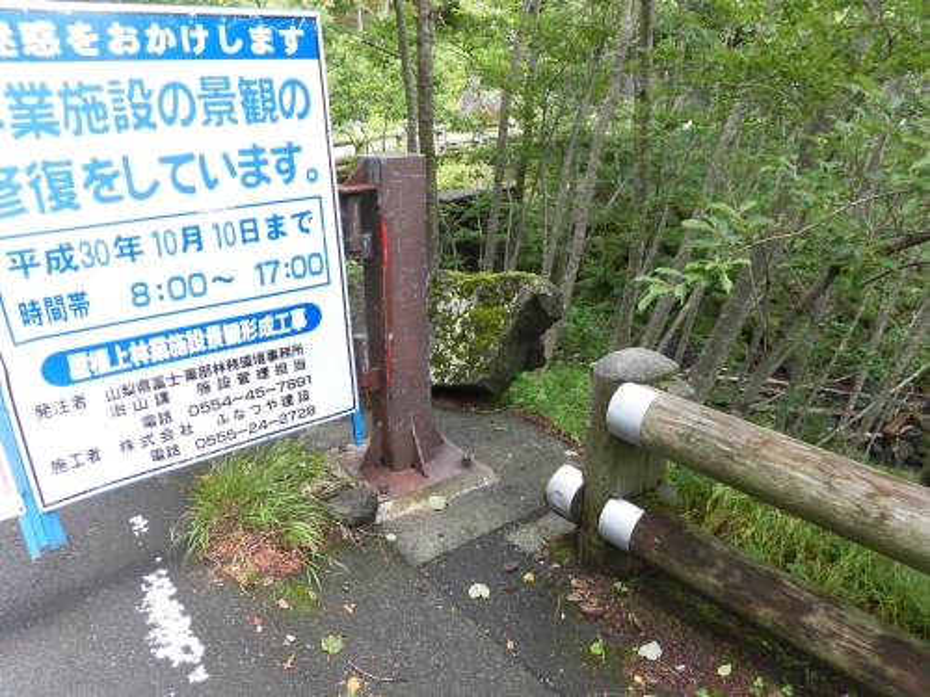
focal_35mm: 24
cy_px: 348
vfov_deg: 56.8
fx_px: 645
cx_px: 465
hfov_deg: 71.6
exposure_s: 1/60
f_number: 3.1
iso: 160
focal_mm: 4.3
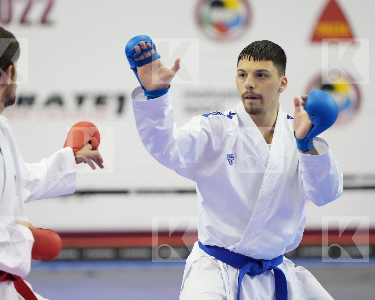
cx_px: 175
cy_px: 150
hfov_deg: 6.6
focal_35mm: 293
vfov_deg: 5.3
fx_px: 3253
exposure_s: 1/1000
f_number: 2.8
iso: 4000
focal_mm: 173
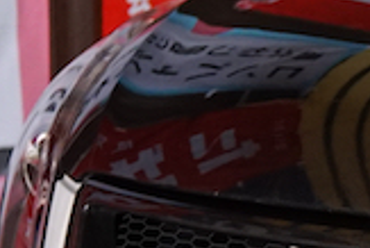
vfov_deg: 5.3
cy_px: 457
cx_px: 658
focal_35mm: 258
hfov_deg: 7.7
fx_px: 2654
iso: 2000
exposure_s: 1/60
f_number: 2.8
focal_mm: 35
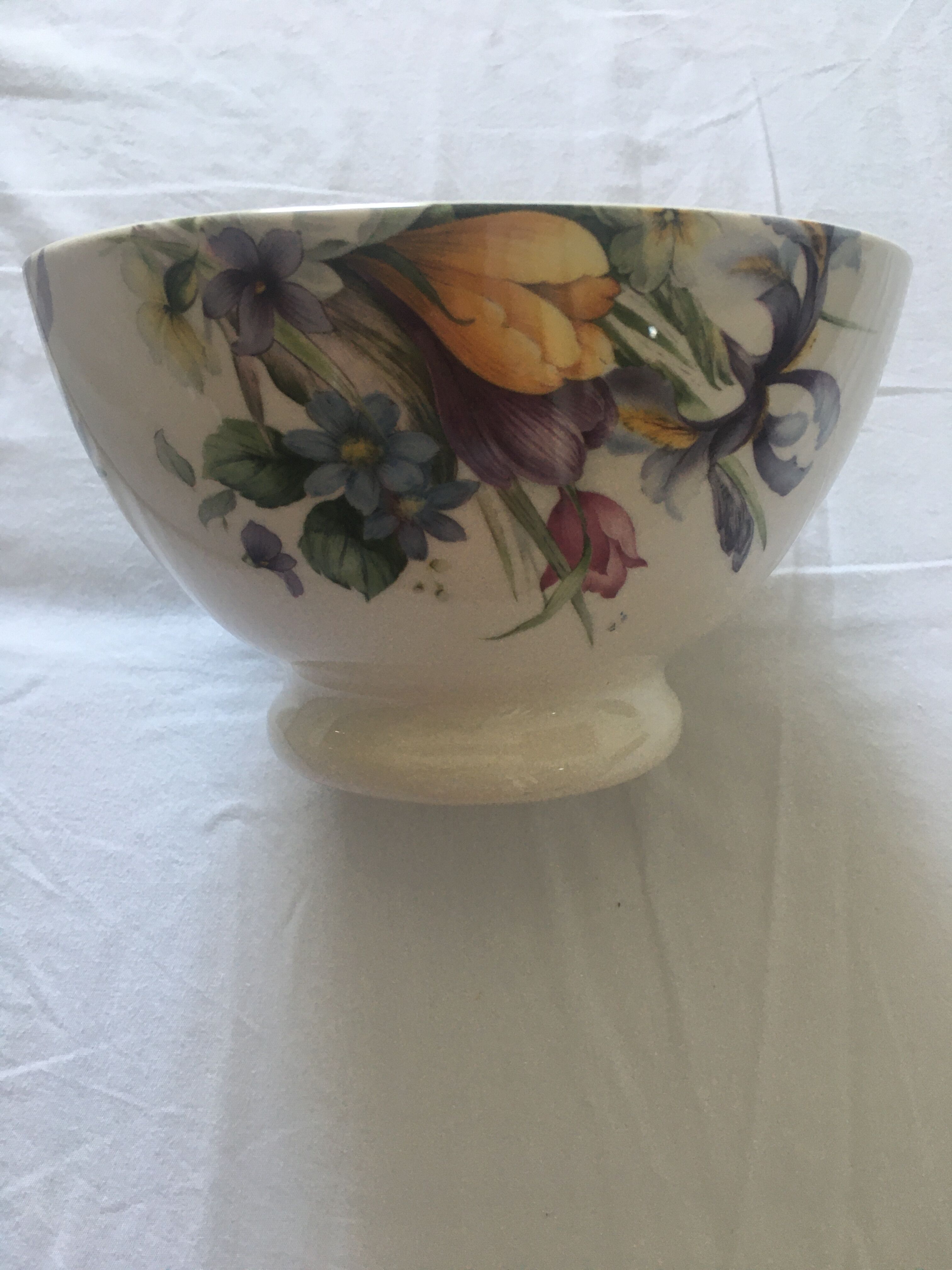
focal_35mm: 29
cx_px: 476
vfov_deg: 61.7
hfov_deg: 48.2
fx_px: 1063
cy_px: 635
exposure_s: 1/33
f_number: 2.2
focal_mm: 4.15
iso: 100
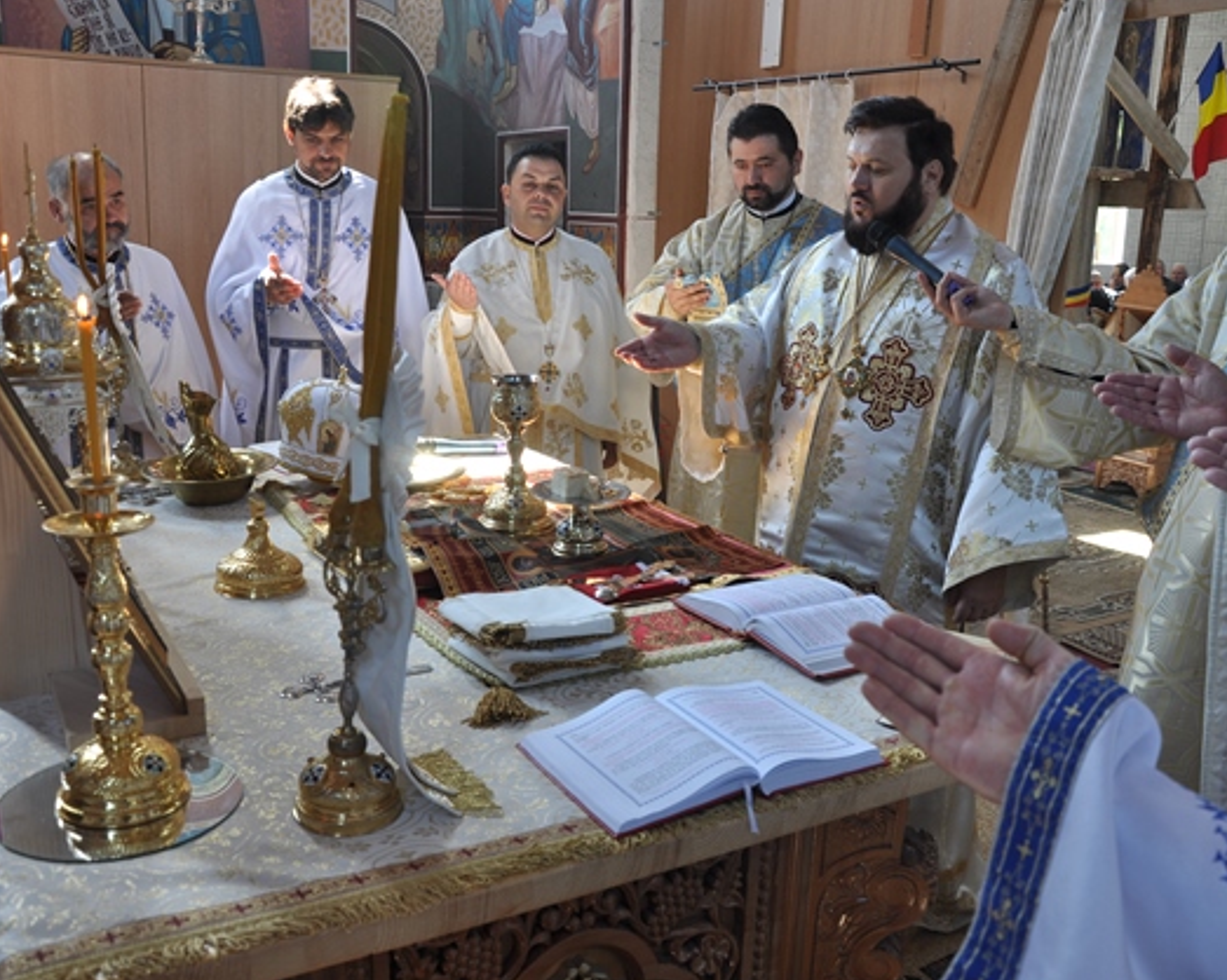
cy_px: 496
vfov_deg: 47.1
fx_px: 1125
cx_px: 655
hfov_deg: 57.1
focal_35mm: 31
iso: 200
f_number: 5.6
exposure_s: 1/30
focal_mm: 18
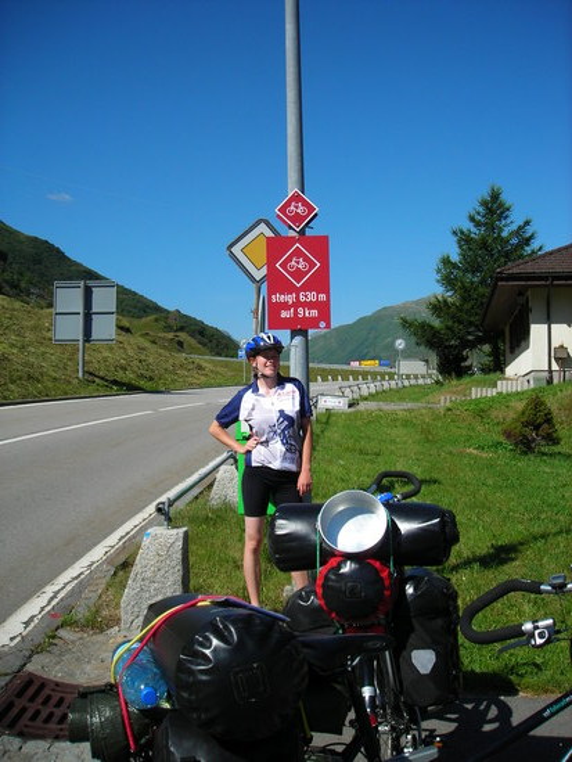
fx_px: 837
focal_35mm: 38
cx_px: 286
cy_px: 381
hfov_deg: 37.7
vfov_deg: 49.0
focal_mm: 6.3
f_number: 6.4
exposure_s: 1/229
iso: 50
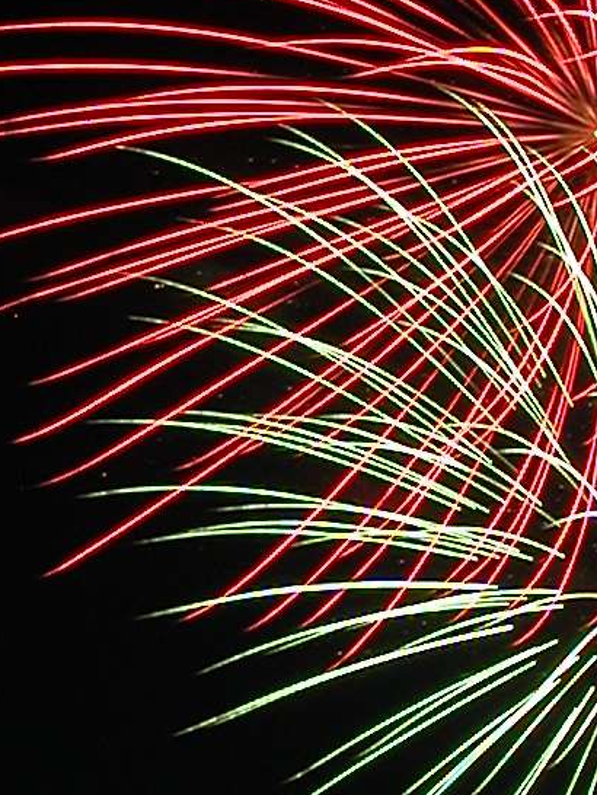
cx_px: 482
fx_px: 1884
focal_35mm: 82
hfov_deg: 17.8
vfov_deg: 23.8
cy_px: 329
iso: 100
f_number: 7.1
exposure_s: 8
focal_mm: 8.9
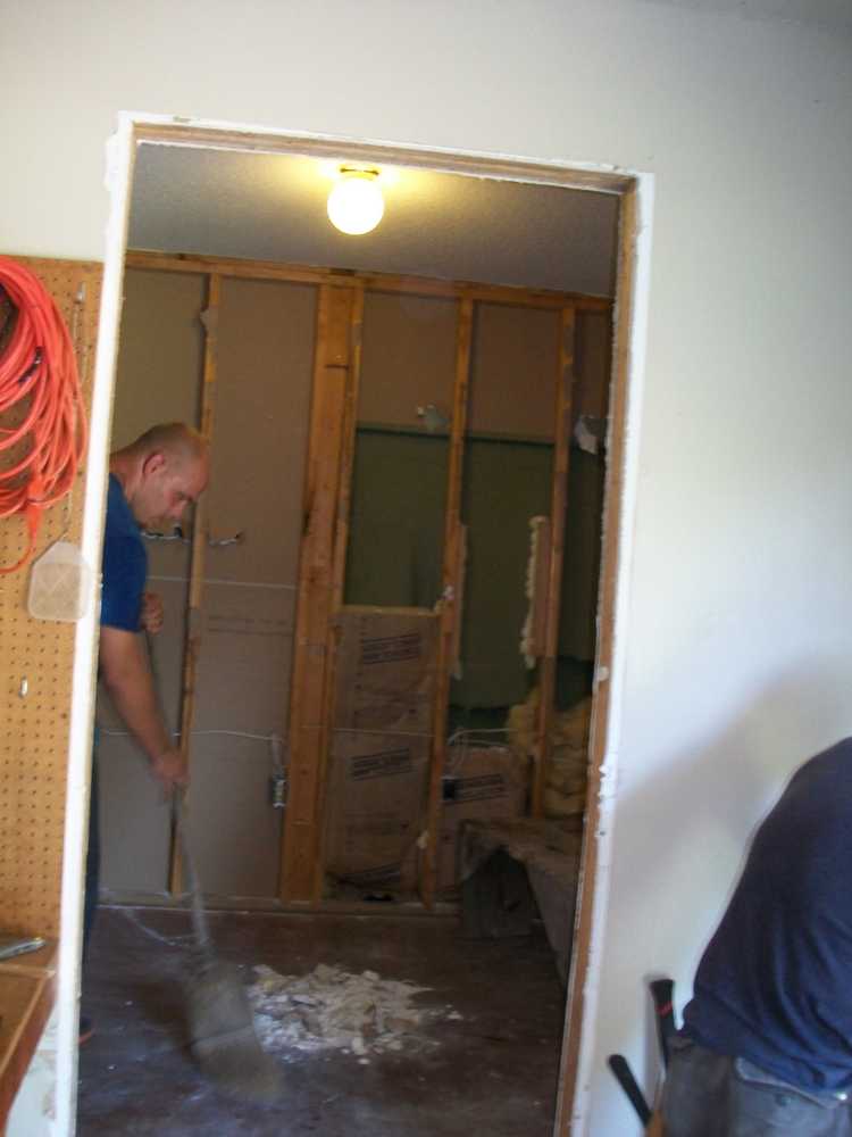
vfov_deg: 51.4
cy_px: 568
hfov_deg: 39.7
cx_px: 426
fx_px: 1181
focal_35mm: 36
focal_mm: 6
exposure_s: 1/30
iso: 160
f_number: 2.7
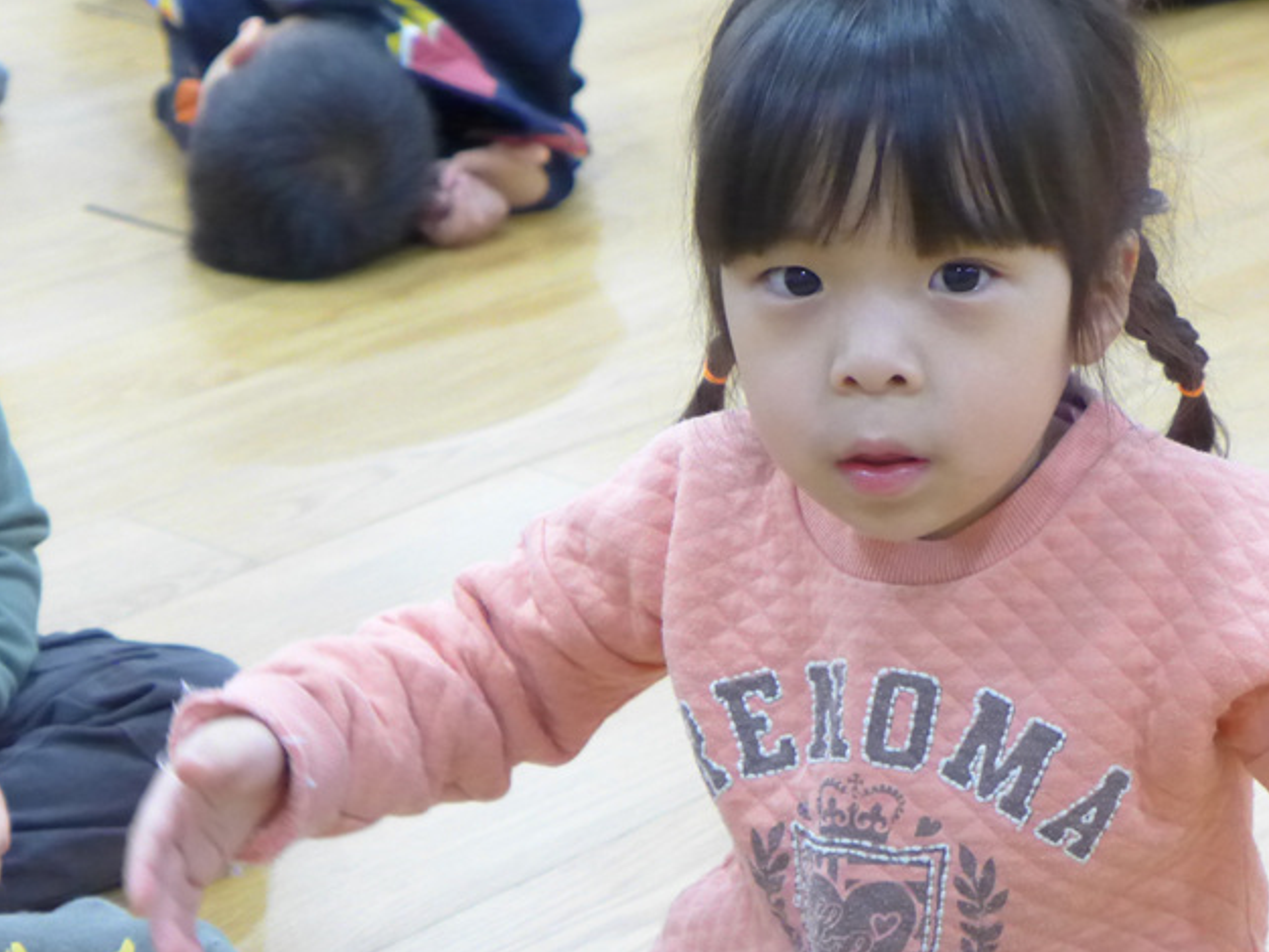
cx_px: 801
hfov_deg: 17.1
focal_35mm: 115
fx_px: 4217
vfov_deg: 12.9
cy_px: 381
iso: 1600
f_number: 2.3
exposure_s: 1/250
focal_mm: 17.7
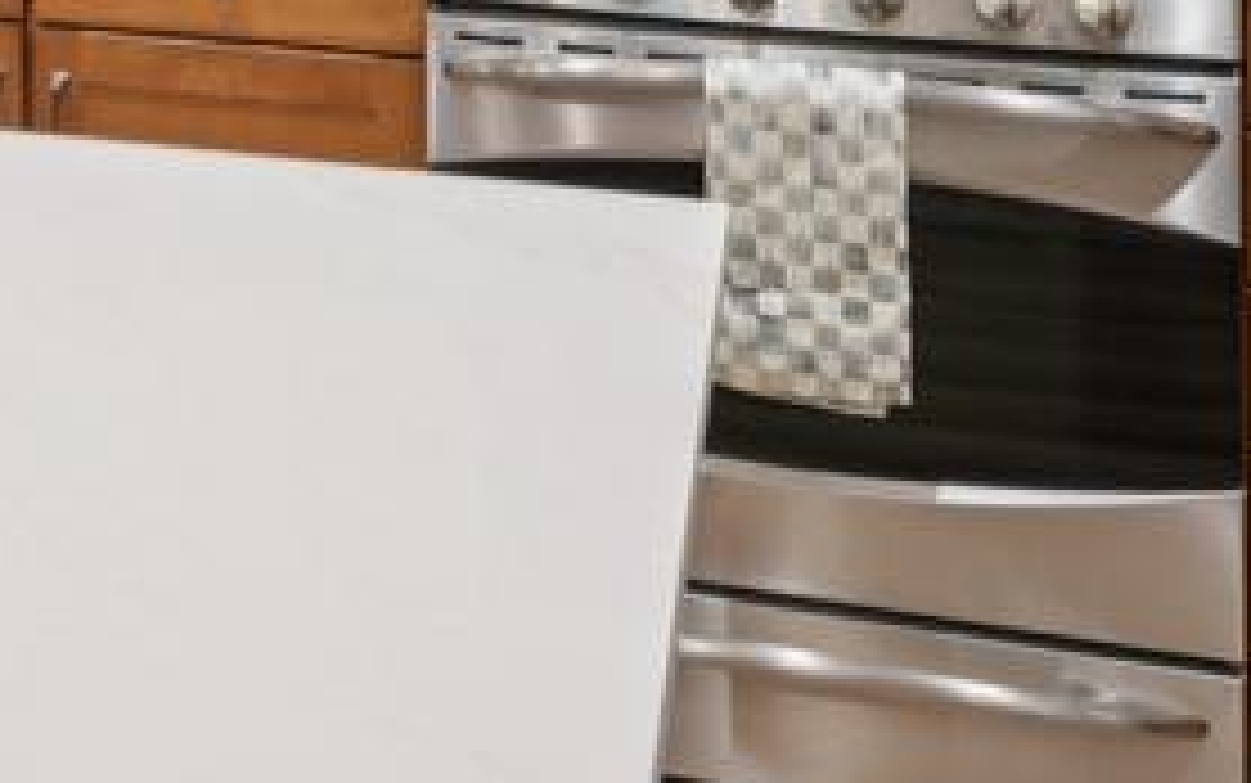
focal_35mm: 74
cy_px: -544
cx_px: -180
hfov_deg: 25.5
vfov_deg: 15.6
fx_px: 2524
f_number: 8
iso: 360
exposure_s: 1/15
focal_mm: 14
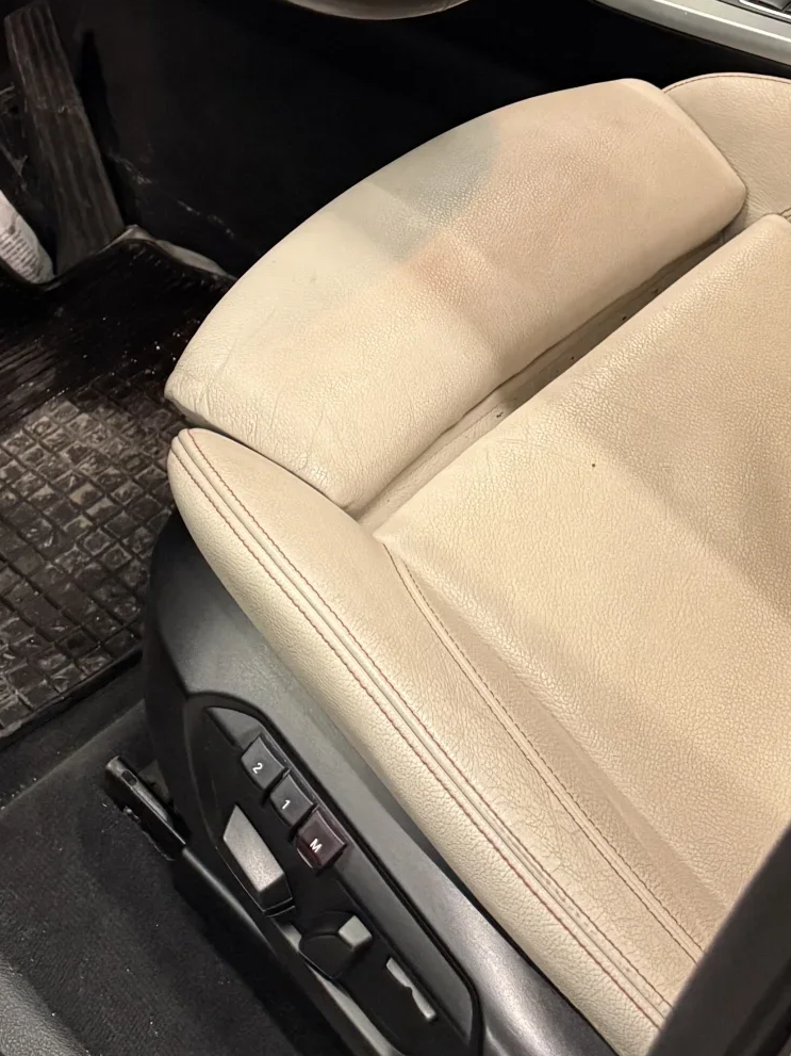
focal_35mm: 62
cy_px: -254
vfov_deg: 27.1
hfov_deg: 23.6
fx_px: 1889
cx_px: 377
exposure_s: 1/58
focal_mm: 6.76
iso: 500
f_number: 1.78
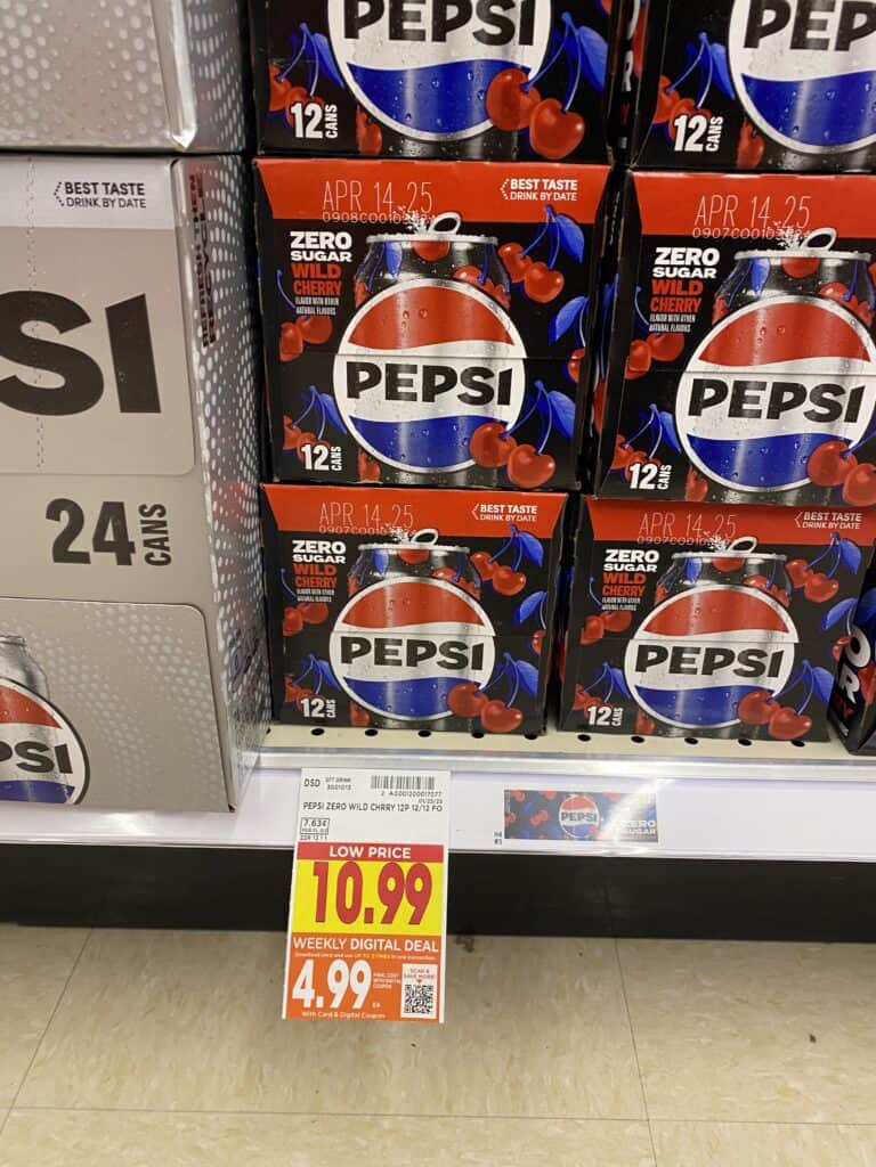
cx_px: 438
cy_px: 584
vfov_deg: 67.3
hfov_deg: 53.1
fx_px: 877
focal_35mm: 26
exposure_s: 1/42
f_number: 1.8
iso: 125
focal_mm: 4.25
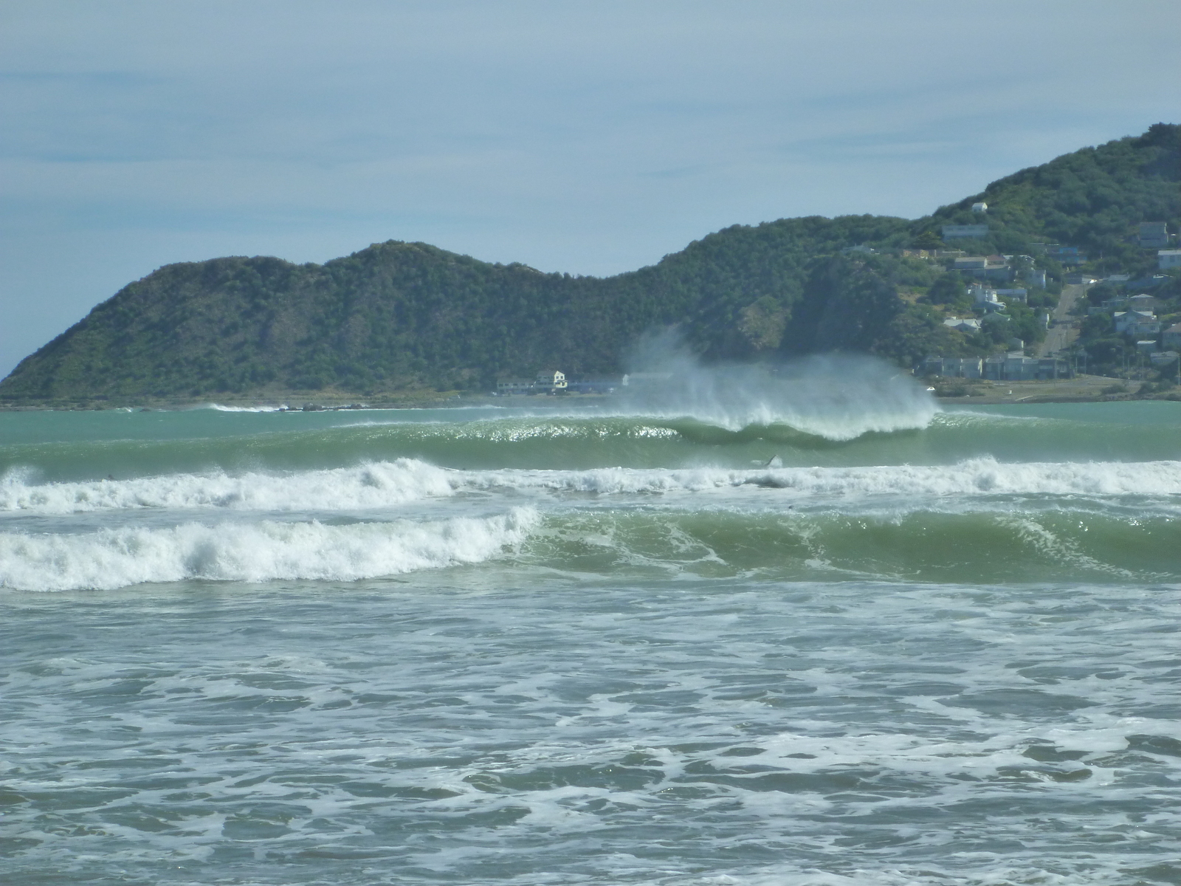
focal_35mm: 128
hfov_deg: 15.4
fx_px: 4367
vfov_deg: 11.6
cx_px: 590
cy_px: 443
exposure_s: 1/500
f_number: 5.9
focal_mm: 22.8
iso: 200
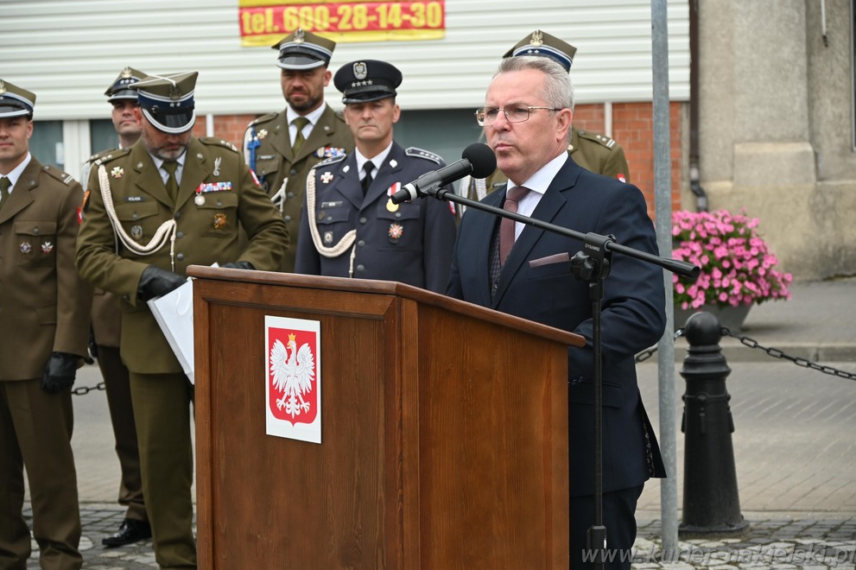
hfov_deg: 19.6
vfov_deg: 13.1
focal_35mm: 105
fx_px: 2484
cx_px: 429
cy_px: 283
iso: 125
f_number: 5.6
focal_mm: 69
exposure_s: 1/250
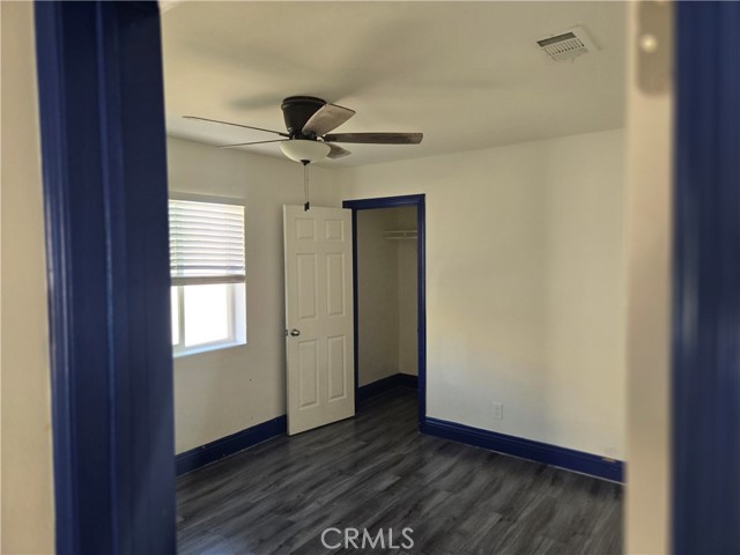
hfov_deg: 73.9
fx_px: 492
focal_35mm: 23
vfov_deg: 58.9
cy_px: 278
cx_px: 370
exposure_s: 1/120
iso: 160
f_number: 1.8
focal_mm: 5.4
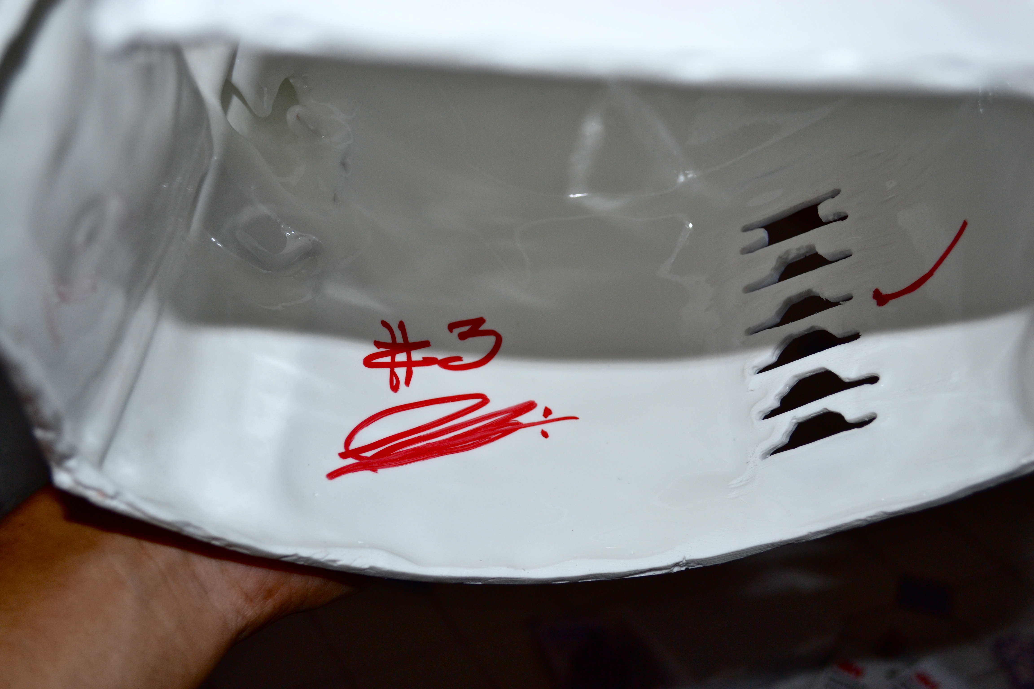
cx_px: 517
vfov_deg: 26.5
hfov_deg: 38.9
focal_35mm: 51
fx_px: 1465
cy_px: 344
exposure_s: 1/60
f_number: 5
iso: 360
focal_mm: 34
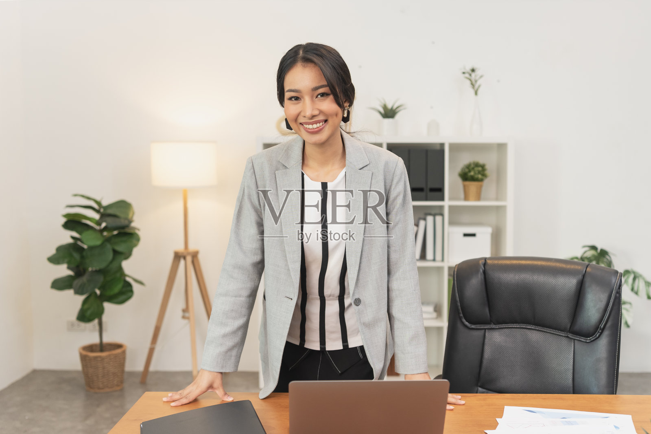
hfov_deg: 50.7
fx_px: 687
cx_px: 326
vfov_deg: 35.0
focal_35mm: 38
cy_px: 217
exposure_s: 1/125
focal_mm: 38
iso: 500
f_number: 2.8
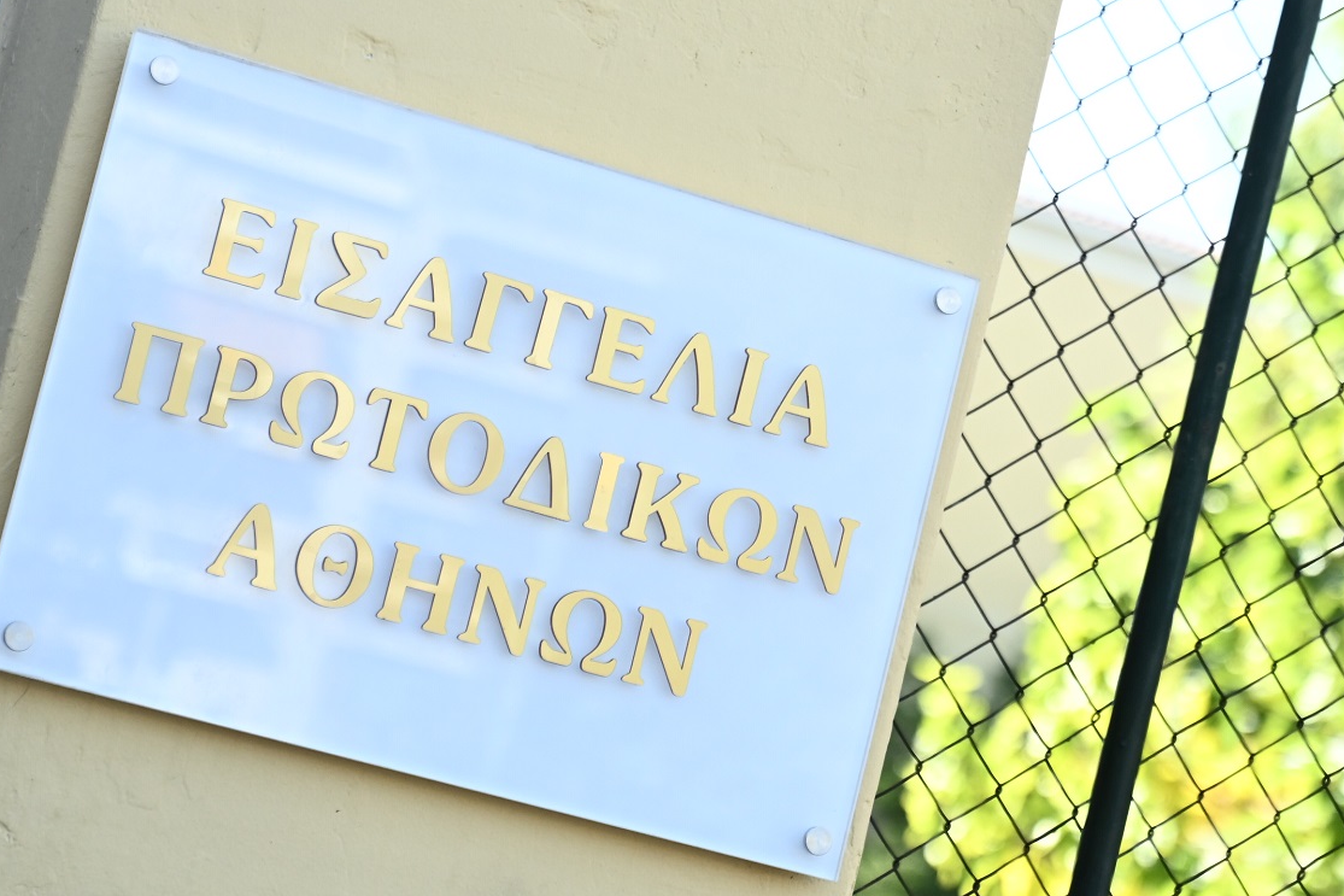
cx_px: 692
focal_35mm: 113
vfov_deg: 12.1
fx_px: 4218
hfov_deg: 18.1
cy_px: 452
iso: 640
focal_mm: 70
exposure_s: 1/1250
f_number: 4
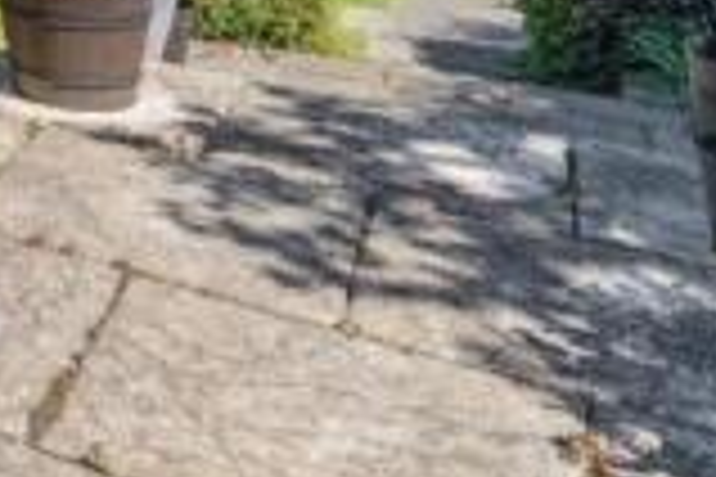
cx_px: -522
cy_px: -385
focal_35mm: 66
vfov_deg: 17.0
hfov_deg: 21.6
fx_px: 1313
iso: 640
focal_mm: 16
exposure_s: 1/1600
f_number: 5
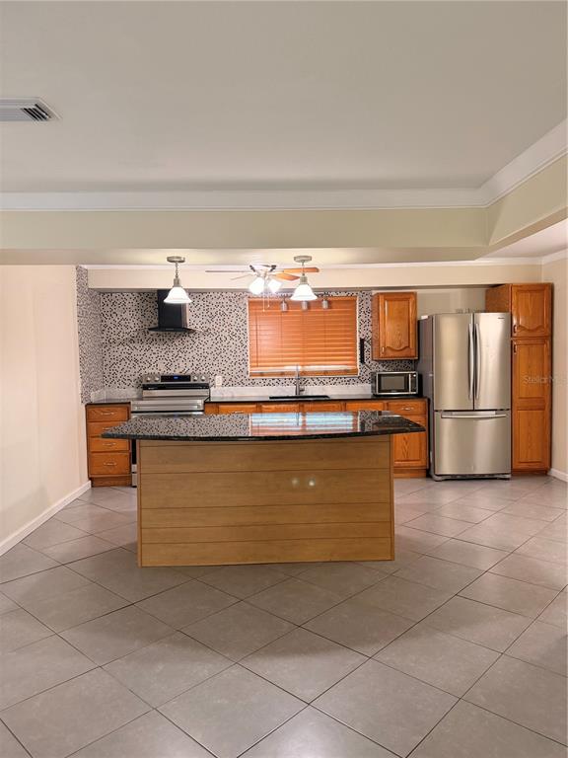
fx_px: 525
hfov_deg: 56.8
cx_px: 284
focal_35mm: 24
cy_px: 379
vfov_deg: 71.6
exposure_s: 1/60
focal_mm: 6.76
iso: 320
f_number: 1.78
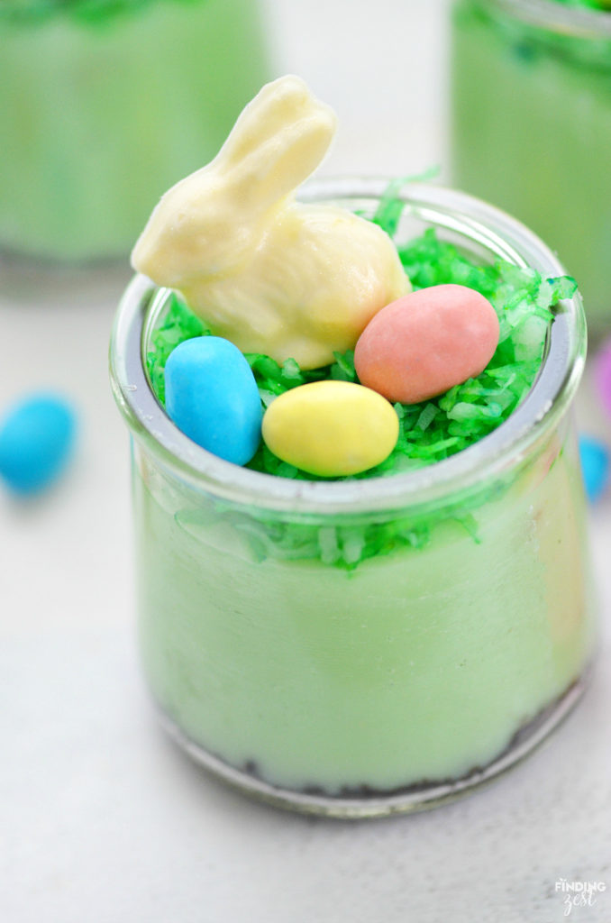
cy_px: 462
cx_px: 306
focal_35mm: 158
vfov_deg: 13.1
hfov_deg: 8.7
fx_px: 4028
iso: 800
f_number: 3.5
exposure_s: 1/200
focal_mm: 105
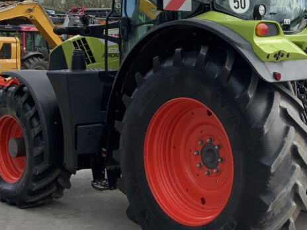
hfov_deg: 29.4
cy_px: 71
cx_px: 259
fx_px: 568
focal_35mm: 64
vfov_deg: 22.8
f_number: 1.8
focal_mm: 3
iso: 16
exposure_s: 1/1412
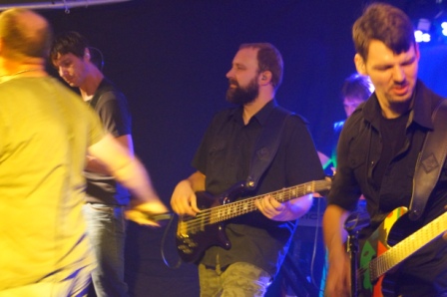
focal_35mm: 120
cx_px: 224
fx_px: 1489
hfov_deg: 17.1
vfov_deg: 11.4
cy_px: 148
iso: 3200
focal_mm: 80
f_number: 5.6
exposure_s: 1/20
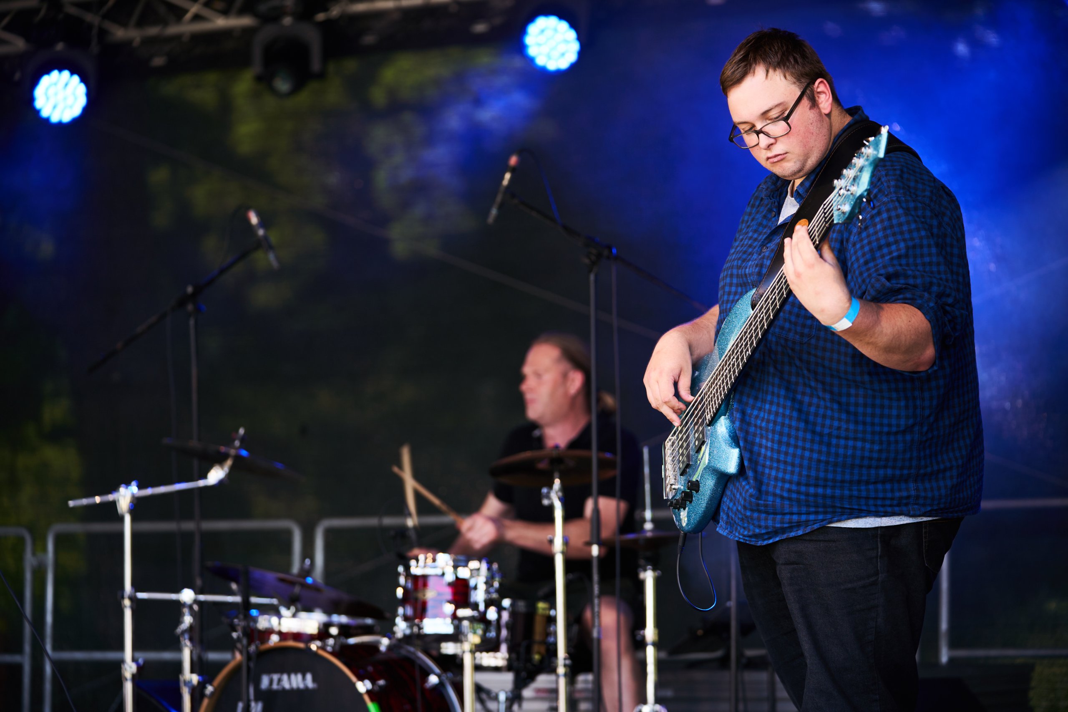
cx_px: 534
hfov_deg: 19.3
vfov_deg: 12.9
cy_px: 356
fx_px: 3144
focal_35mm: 106
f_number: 2.8
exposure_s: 1/250
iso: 125
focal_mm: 106
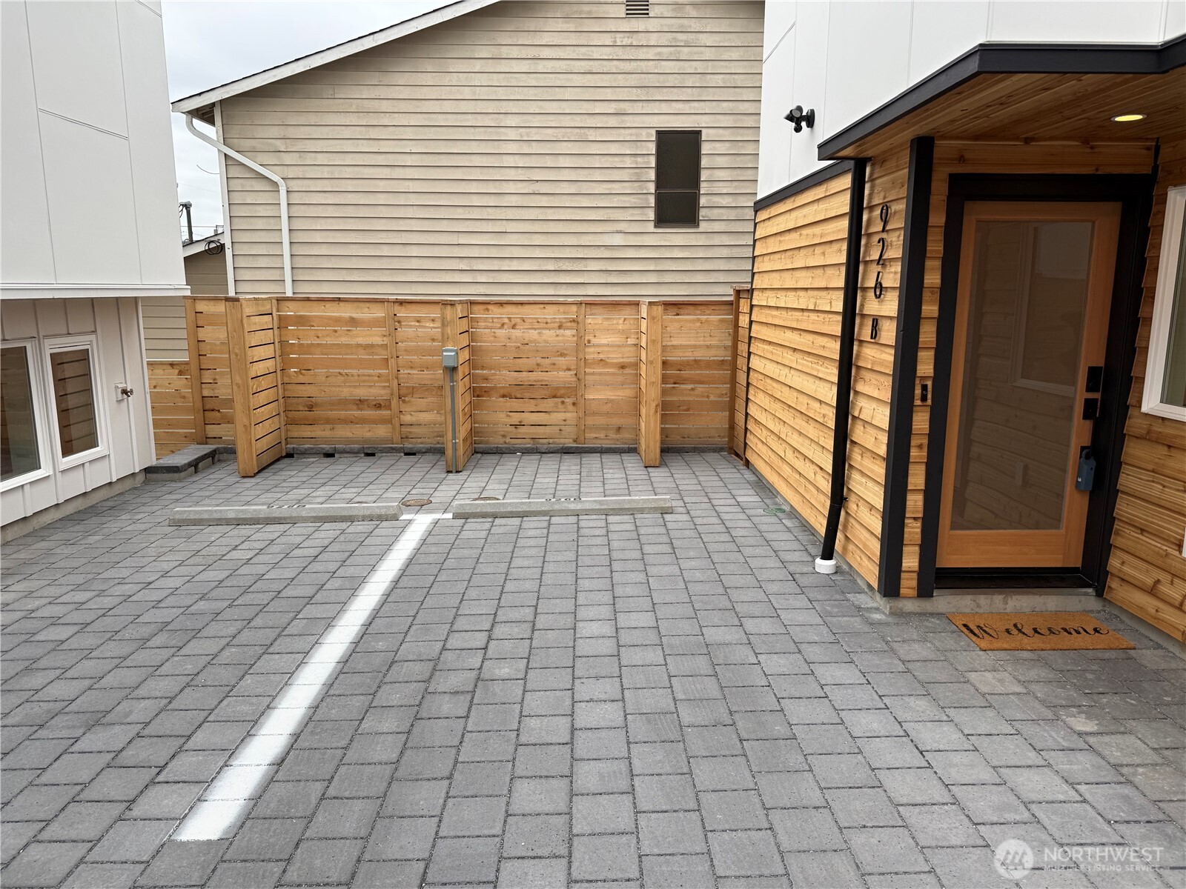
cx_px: 593
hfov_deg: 71.6
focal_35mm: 24
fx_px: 822
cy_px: 444
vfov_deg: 56.8
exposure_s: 1/551
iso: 80
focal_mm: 6.76
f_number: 1.78
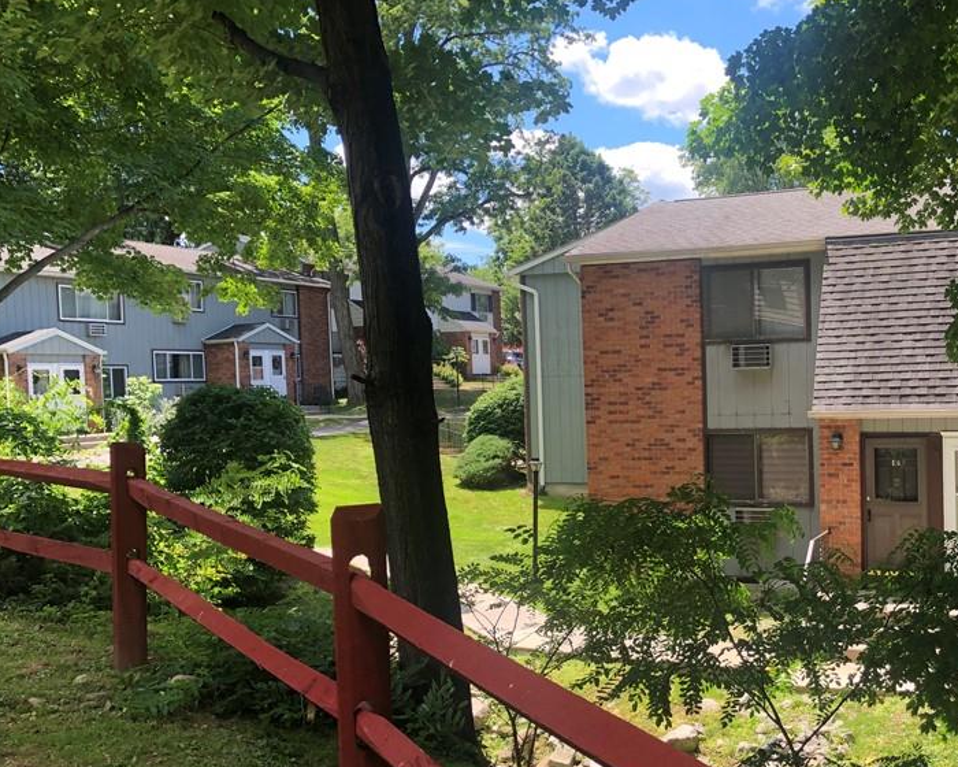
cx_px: 672
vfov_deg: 37.2
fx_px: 1134
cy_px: 449
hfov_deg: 44.8
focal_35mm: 40
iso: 20
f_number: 1.8
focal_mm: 4
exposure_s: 1/317
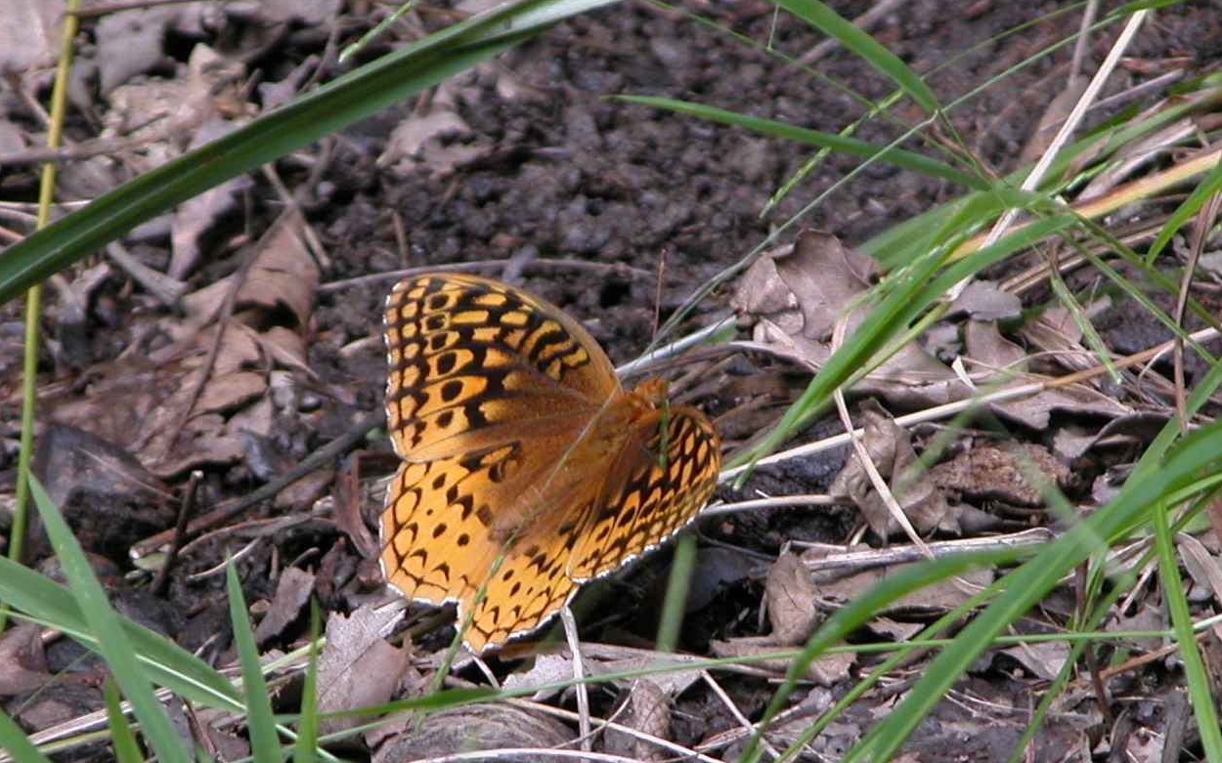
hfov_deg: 6.9
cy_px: 388
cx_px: 601
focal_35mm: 304
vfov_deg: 4.3
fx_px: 10123
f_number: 4.2
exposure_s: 1/56.2
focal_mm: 71.2
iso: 100
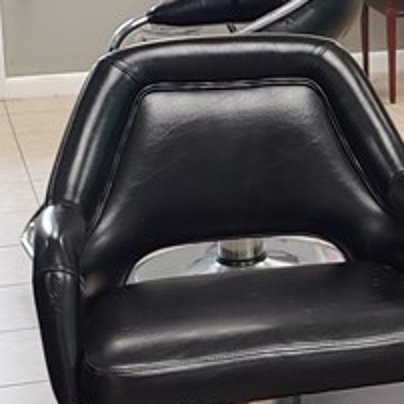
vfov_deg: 15.5
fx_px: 1479
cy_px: 90
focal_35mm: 112
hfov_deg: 14.7
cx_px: 560
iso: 100
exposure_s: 1/40
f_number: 1.5
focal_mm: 4.23
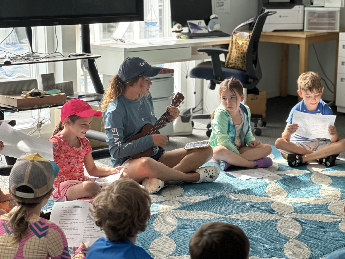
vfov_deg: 19.1
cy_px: 130
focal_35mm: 77
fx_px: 767
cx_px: 172
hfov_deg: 25.3
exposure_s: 1/121
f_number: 2.8
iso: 125
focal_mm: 9
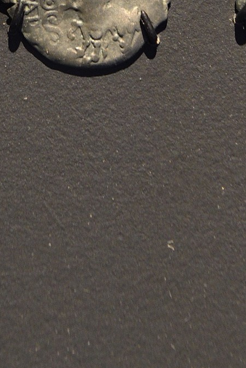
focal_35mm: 222
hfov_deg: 6.2
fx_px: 2274
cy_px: -228
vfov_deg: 9.0
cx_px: -10
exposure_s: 1/30
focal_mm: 62
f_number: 8
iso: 1600
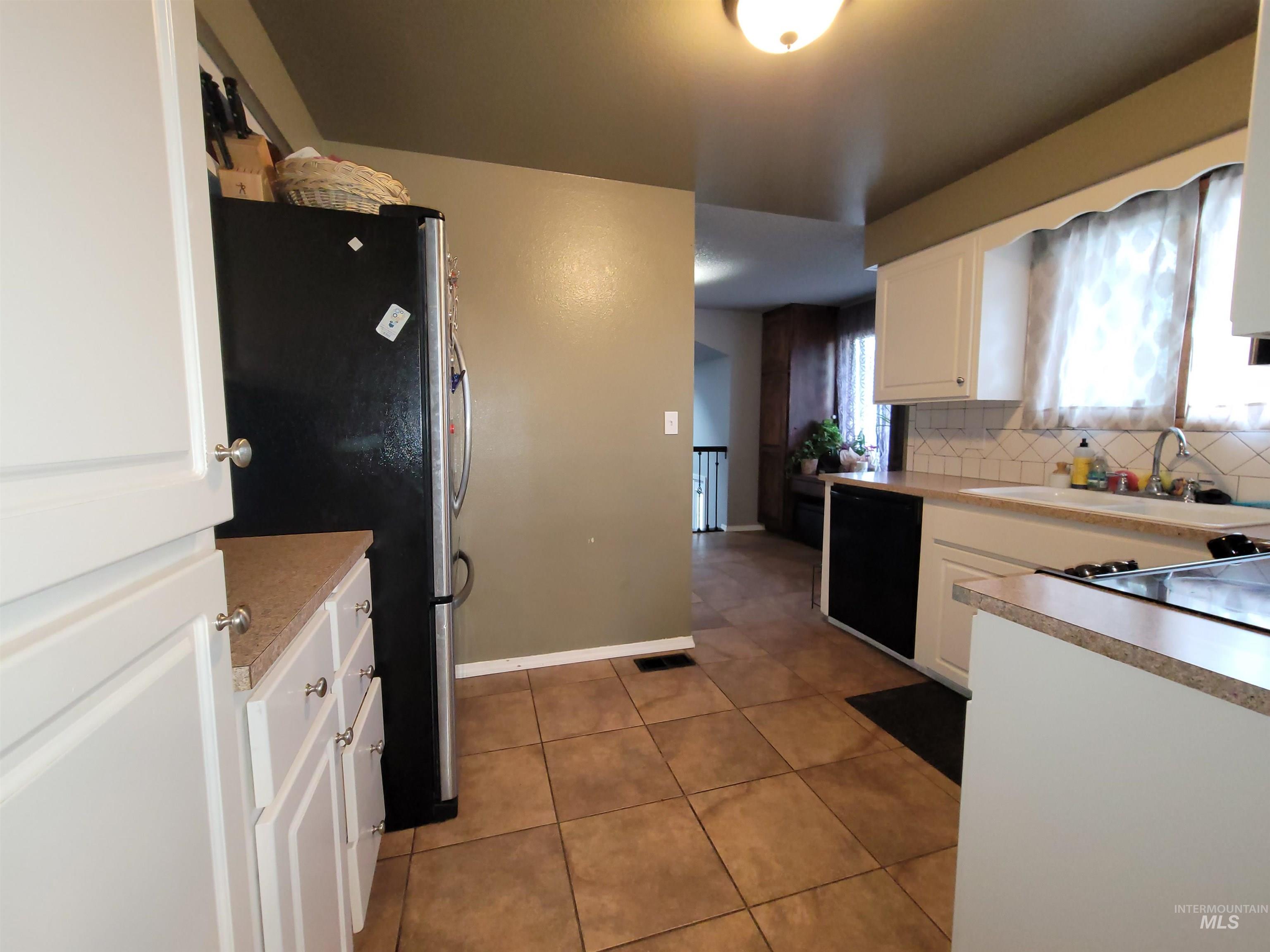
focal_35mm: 13
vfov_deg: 89.9
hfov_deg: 106.2
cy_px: 476
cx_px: 635
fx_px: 477
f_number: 2.2
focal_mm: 2.2
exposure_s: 1/40
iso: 320
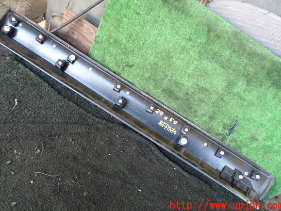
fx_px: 268
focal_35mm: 33
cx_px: 131
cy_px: 96
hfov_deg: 55.3
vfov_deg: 42.9
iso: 200
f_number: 2.3
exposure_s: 1/30
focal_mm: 5.4
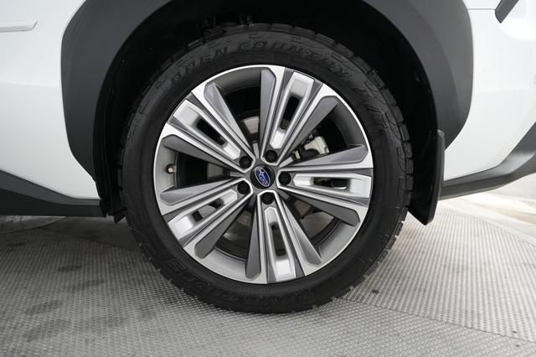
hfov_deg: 73.8
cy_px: 178
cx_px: 268
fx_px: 357
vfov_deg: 53.1
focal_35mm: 24
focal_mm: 24
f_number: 2.8
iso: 3200
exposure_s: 1/160
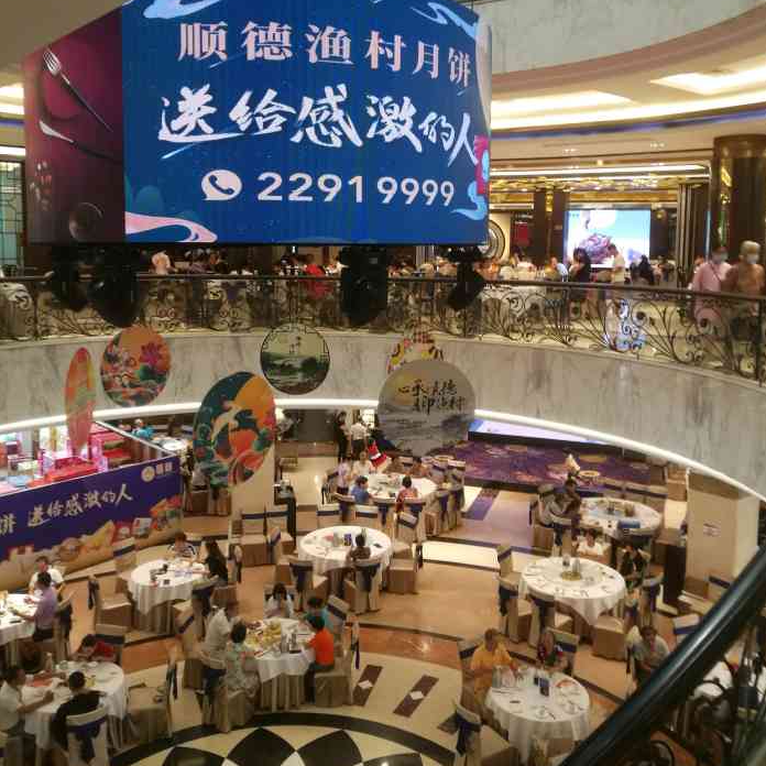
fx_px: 801
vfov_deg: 50.9
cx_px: 384
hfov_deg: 51.1
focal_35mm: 32
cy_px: 320
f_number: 2.2
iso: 200
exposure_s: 1/33.3
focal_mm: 4.5
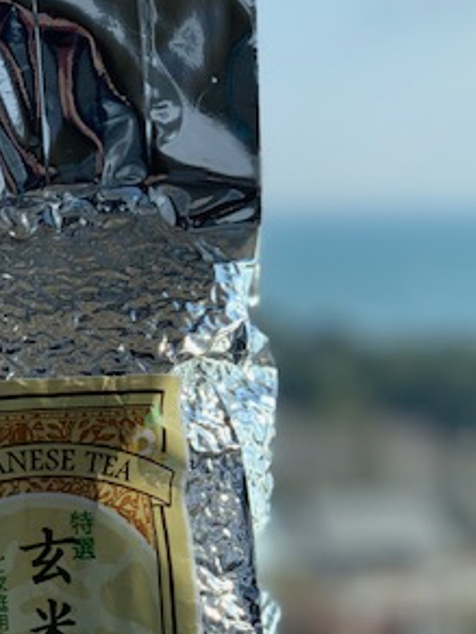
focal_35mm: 114
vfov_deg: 17.1
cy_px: 519
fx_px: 2090
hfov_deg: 12.9
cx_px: 65
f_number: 2.4
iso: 16
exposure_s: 1/510
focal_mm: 6
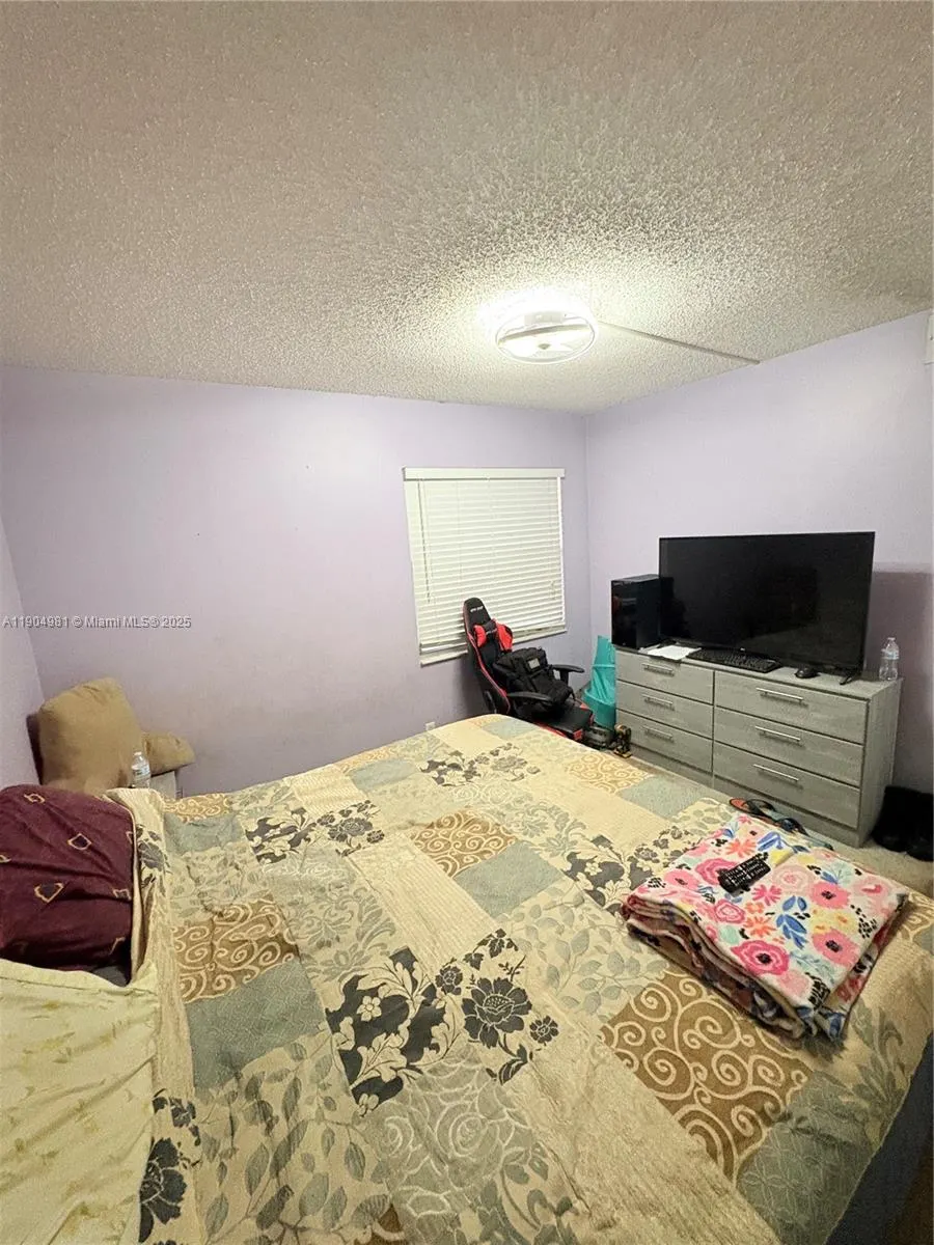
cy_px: 622
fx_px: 504
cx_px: 467
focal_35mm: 14
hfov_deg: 85.7
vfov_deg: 102.1
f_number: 2.2
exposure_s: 1/40
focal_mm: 2.22
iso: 640
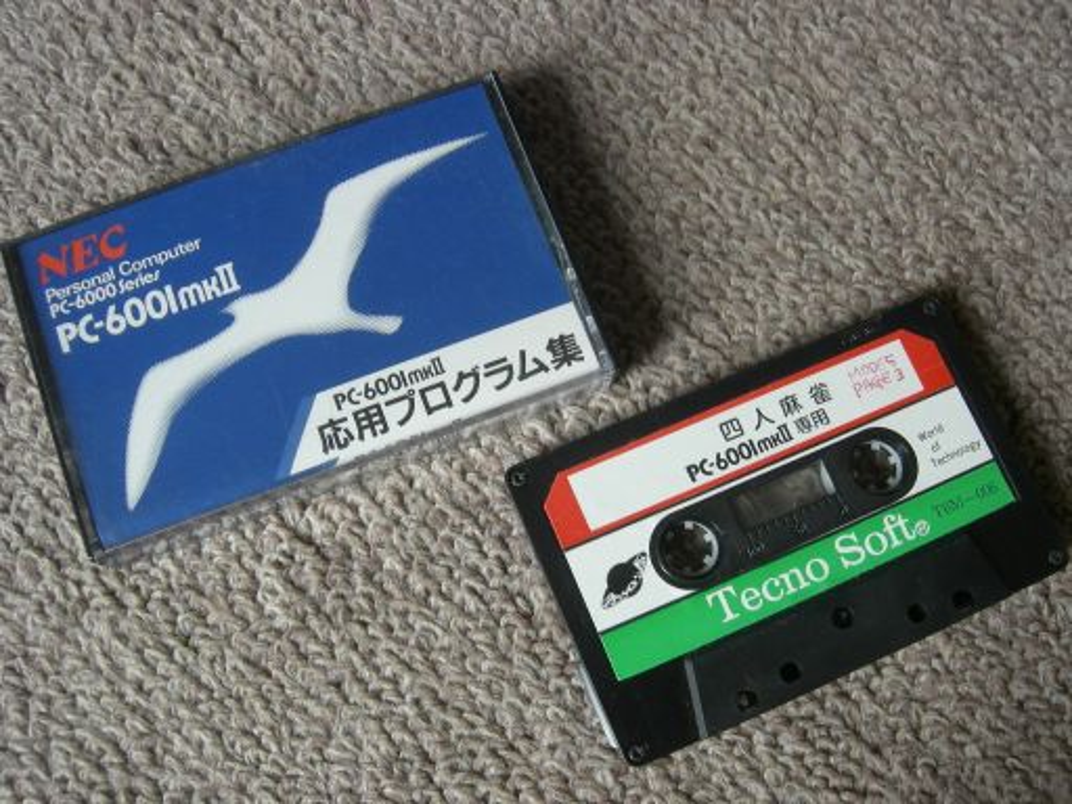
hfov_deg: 51.4
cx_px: 536
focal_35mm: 36
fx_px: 1115
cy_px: 402
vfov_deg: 39.7
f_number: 3.8
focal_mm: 7.5
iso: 64
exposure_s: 1/13.6
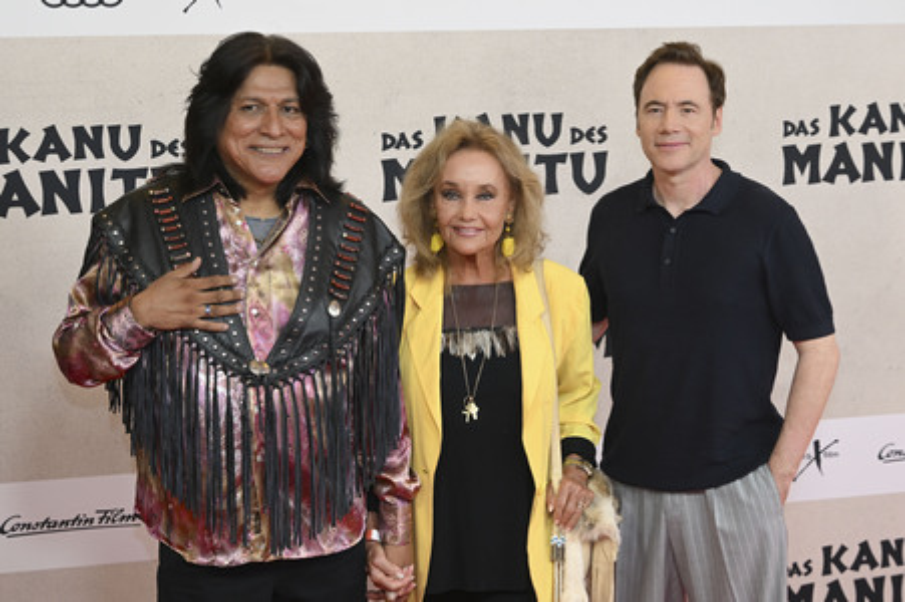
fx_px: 1683
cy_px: 301
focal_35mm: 67
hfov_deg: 30.1
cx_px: 452
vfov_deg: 20.3
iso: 800
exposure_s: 1/160
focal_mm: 67
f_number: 5.6
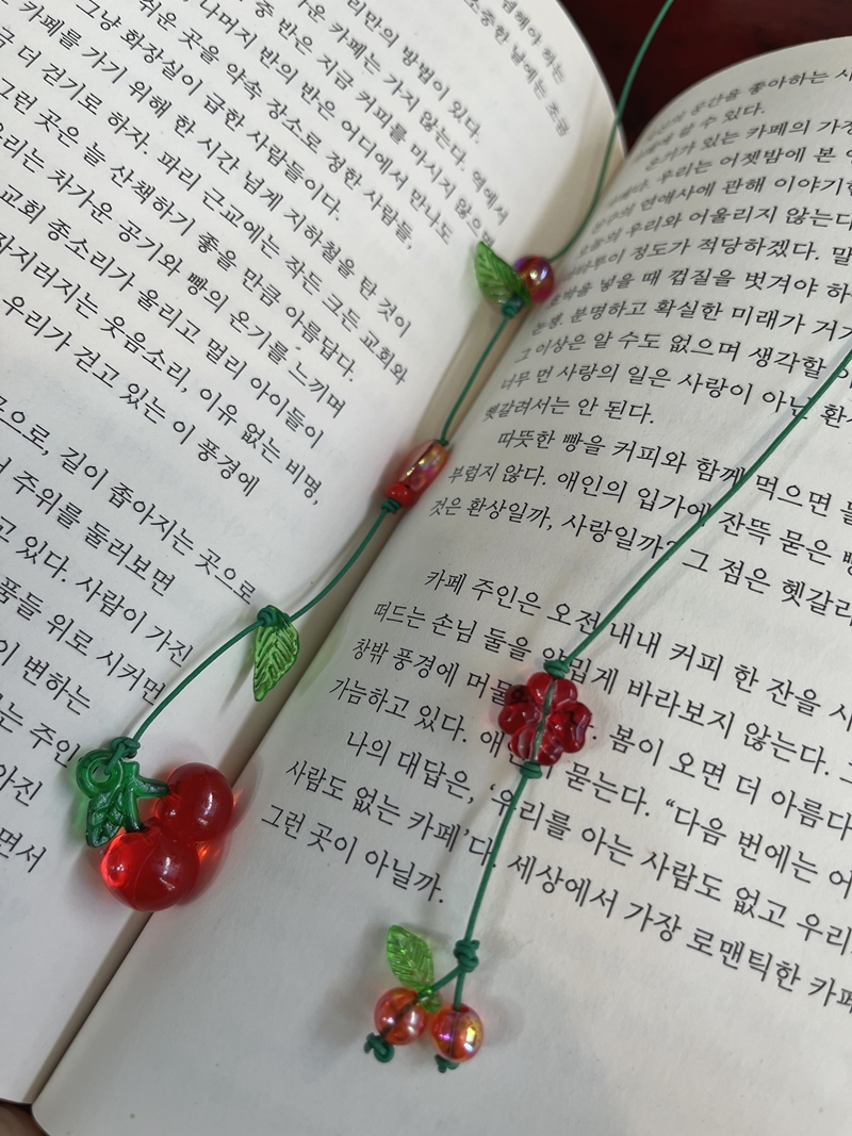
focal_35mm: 26
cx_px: 426
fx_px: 853
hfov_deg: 53.1
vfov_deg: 67.3
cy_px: 568
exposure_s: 1/120
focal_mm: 5.1
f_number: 1.6
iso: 50
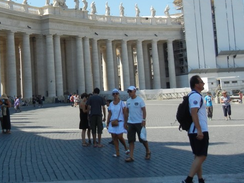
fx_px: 444
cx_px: 52
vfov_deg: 23.1
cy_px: 52
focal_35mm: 63
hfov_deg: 30.1
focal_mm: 5.4
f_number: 7
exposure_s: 1/265
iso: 160
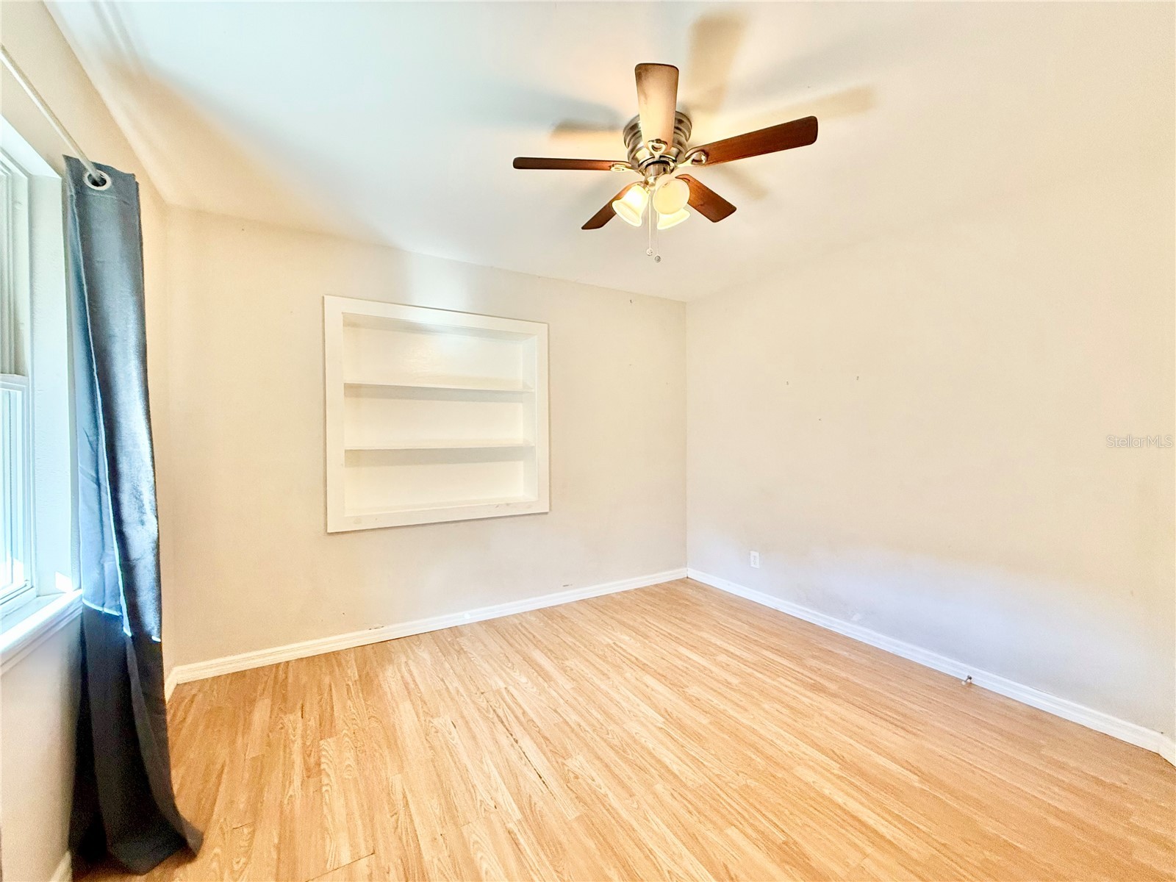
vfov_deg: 85.7
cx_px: 588
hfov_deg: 102.1
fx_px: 476
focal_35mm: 14
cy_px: 441
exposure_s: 1/60
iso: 400
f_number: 2.2
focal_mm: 2.22
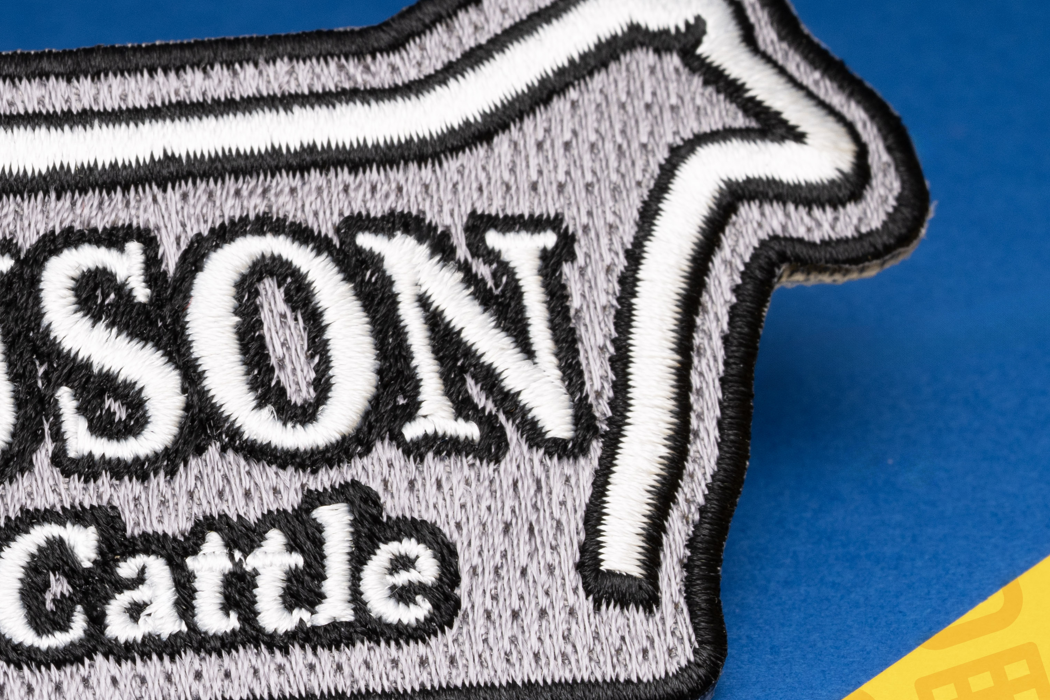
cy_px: 443
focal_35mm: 208
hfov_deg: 9.8
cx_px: -125
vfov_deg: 6.6
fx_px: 6067
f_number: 16
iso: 400
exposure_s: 1/30
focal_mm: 90
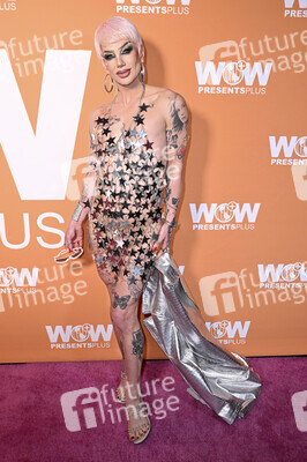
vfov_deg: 55.1
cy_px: 231
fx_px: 442
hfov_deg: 38.3
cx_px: 154
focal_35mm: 34
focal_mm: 34.5
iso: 1600
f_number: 7.1
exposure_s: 1/200
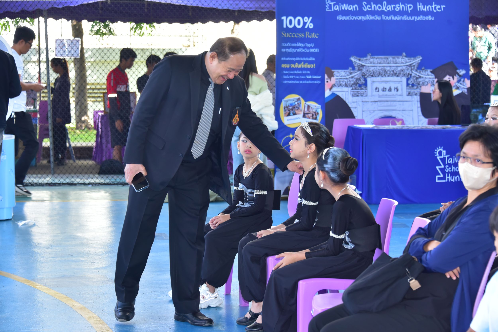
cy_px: 166
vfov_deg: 14.0
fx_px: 1356
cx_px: 249
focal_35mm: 98
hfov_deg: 20.8
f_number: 5.6
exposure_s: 1/200
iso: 1000
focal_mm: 98
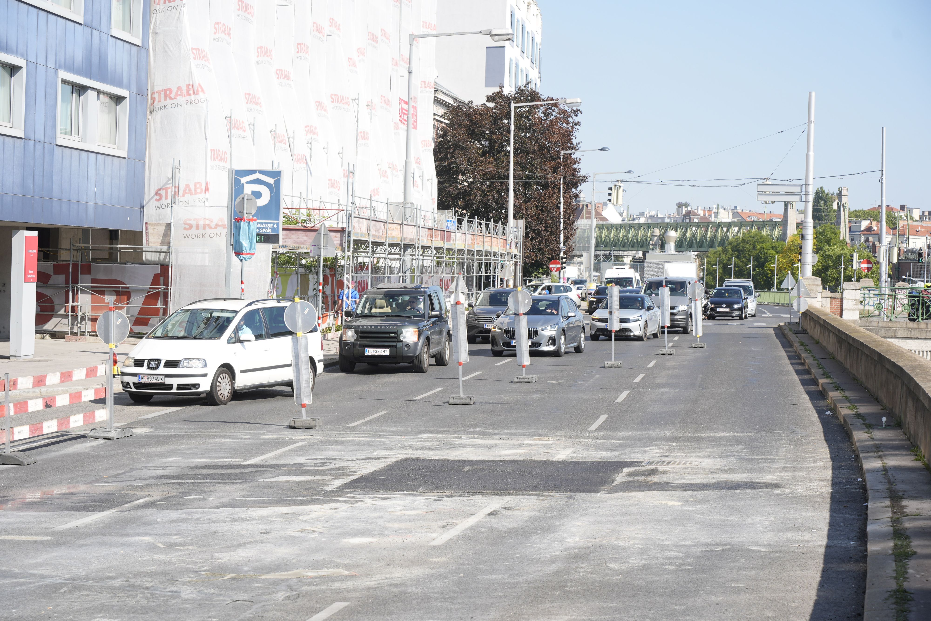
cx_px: 466
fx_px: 1940
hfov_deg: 27.0
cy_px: 310
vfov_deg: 18.2
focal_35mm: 75
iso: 250
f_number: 8
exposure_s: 1/400
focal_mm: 75
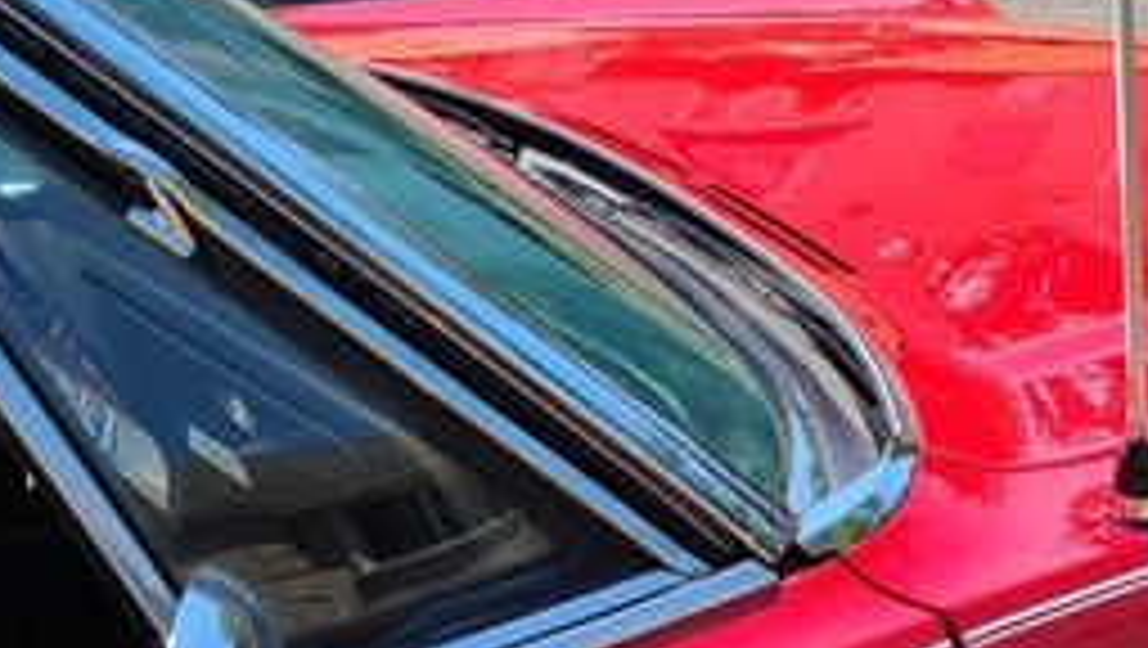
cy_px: 184
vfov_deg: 17.0
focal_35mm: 71
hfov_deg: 29.5
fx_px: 2163
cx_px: 765
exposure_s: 1/1567
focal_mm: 5.4
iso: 40
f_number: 1.8
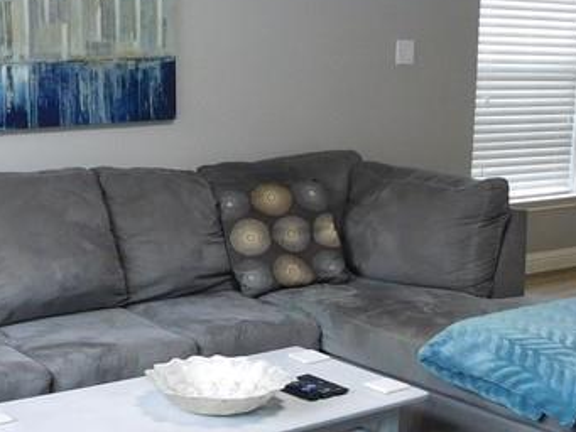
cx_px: 235
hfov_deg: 28.1
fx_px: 1149
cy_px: 299
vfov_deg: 21.2
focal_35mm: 69
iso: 220
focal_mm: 4
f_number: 3
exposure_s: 1/30
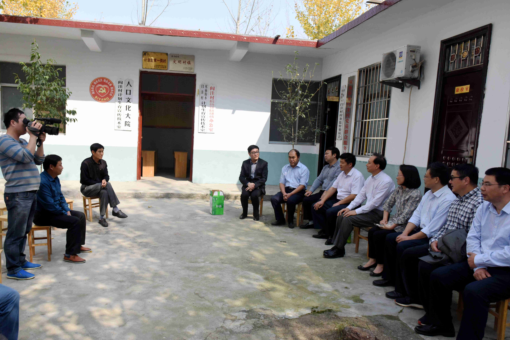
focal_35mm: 28
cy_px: 180
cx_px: 228
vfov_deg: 46.4
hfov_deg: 65.3
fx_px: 397
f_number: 4
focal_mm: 24
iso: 1600
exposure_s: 1/8000
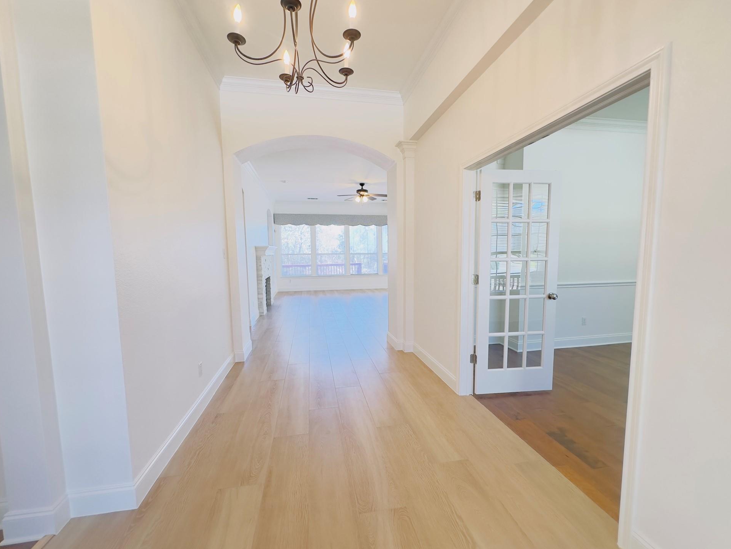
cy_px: 281
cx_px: 369
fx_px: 317
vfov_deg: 81.7
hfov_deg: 98.2
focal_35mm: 15
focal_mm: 2.22
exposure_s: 1/60
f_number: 2.2
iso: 200
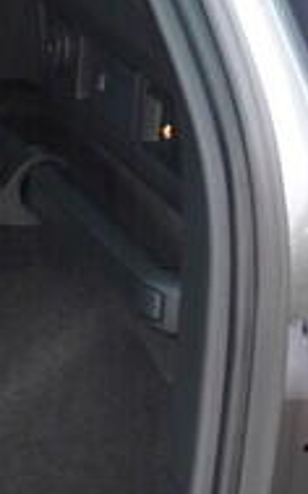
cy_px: 260
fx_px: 2675
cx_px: -898
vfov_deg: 10.5
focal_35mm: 199
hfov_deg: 5.7
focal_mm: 24
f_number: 2.8
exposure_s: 1/40
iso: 500
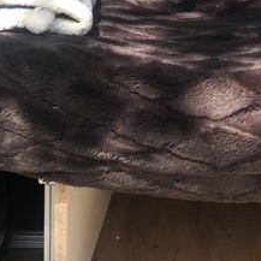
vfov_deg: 13.9
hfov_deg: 14.6
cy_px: -137
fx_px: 998
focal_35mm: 117
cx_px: 265
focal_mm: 4
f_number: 1.8
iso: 20
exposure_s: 1/82
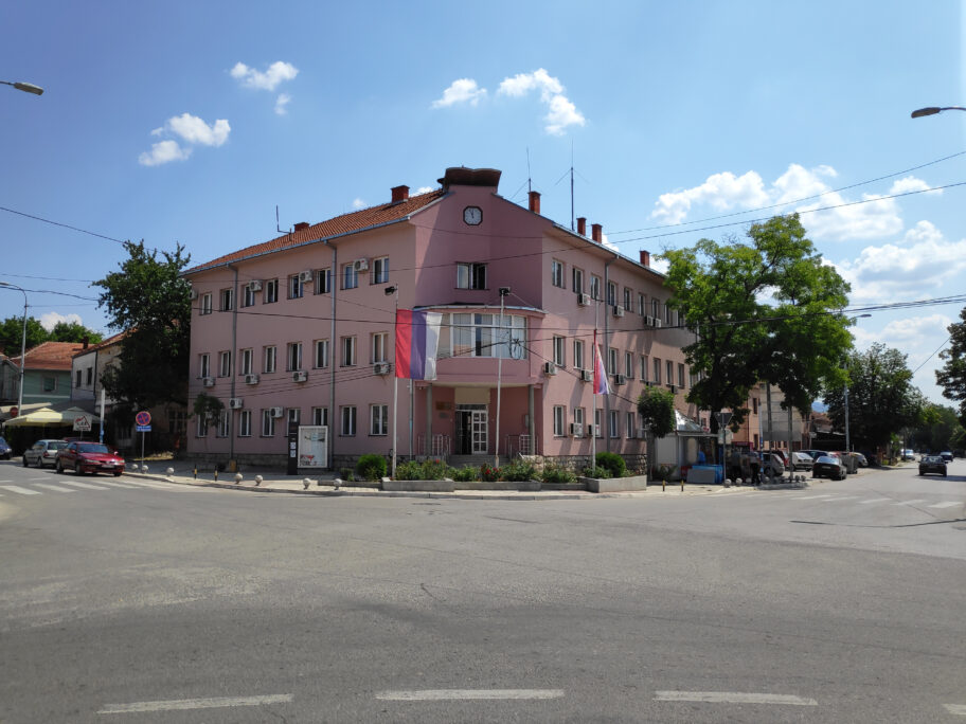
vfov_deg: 66.0
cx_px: 483
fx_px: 558
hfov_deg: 81.7
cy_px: 362
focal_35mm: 20
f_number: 1.9
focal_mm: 3.94
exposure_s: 1/2831
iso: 100
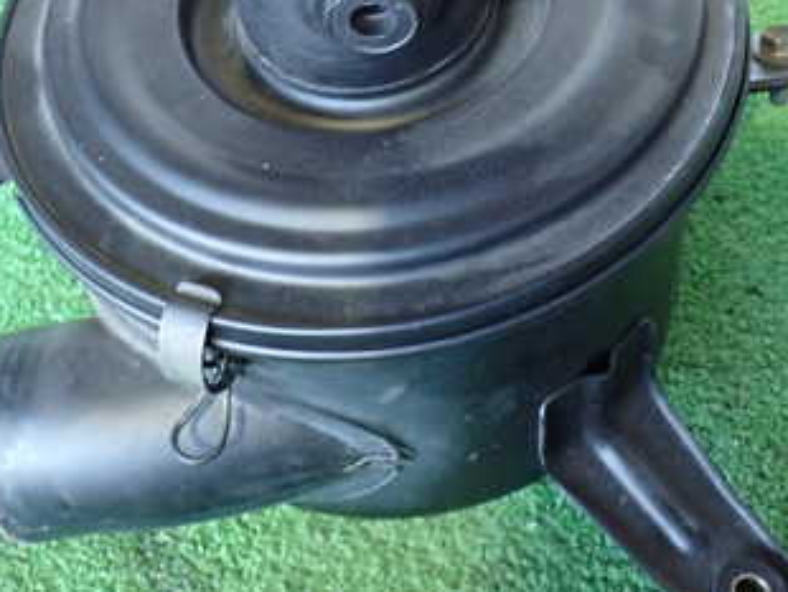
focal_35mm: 58
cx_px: 333
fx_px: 1321
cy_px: 122
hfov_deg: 33.1
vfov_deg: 24.9
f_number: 2.3
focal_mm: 5.4
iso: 500
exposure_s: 1/30
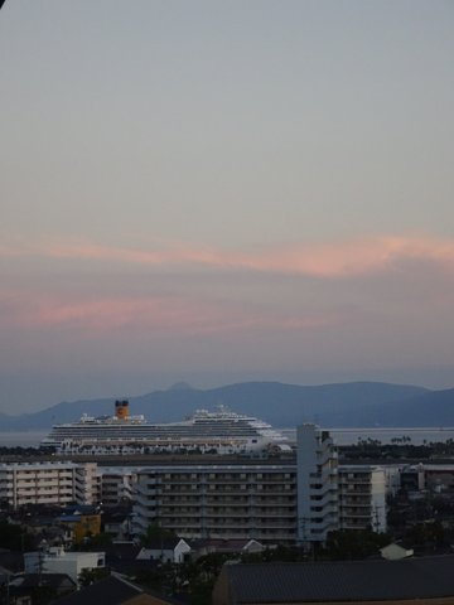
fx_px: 2291
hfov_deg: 11.3
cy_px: 302
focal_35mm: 131
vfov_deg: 15.1
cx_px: 227
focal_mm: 22.38
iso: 640
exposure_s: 1/160
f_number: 5.6
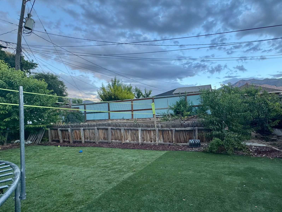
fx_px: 147
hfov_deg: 86.1
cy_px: 113
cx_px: 175
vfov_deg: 71.5
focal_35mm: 18
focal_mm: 2.22
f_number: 2.2
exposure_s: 1/99
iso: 64
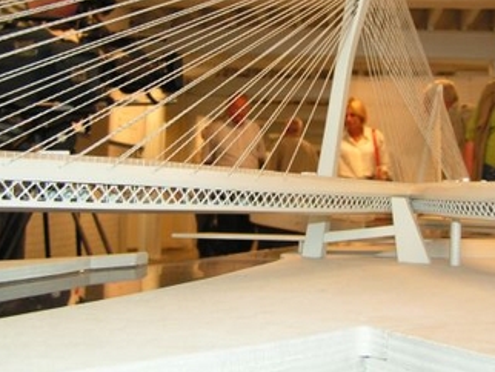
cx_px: 337
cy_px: 96
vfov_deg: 24.6
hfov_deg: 32.4
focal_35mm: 59
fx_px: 844
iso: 125
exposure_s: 1/40
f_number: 2.8
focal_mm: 6.3
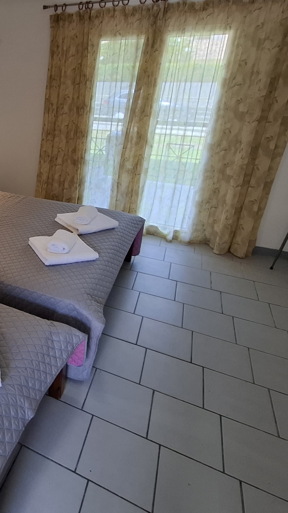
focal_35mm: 24
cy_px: 217
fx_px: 326
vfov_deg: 75.8
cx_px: -1
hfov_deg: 41.4
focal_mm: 1.74
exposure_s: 1/50
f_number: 2.2
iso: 64
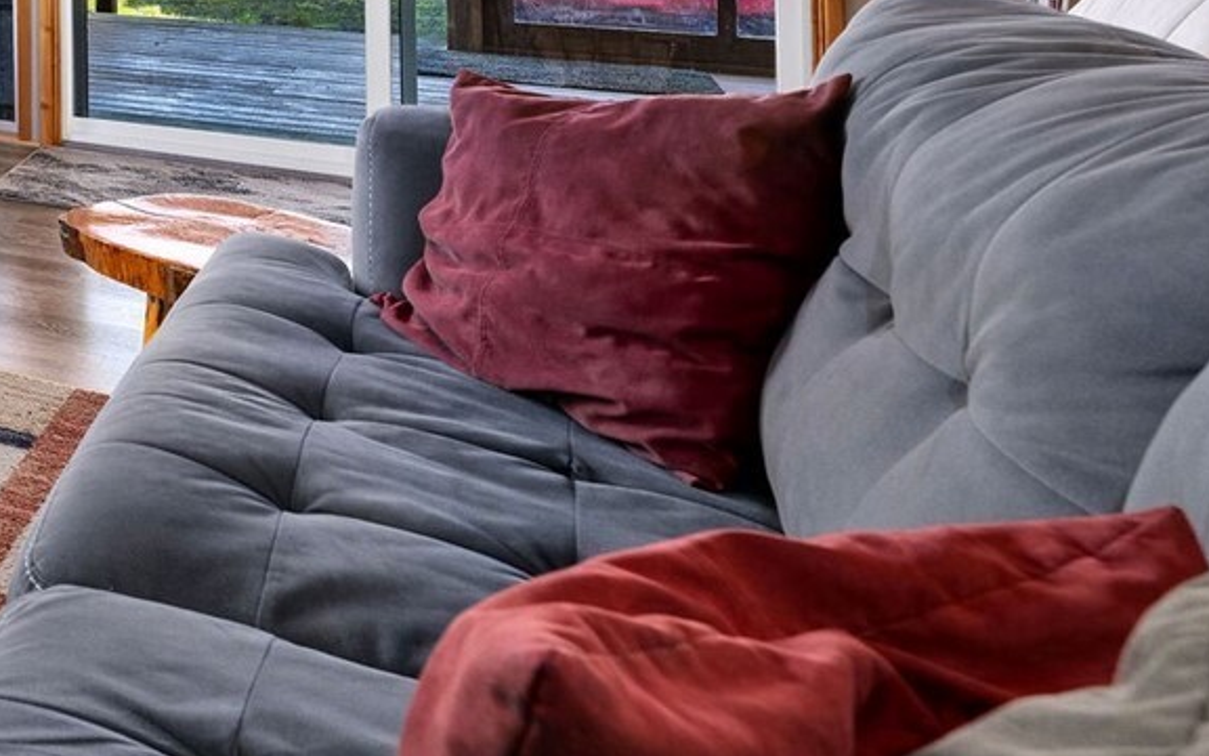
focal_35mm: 42
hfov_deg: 31.0
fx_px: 1384
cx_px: -509
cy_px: -205
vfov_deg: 26.3
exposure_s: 1/4
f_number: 8
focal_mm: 14
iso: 400
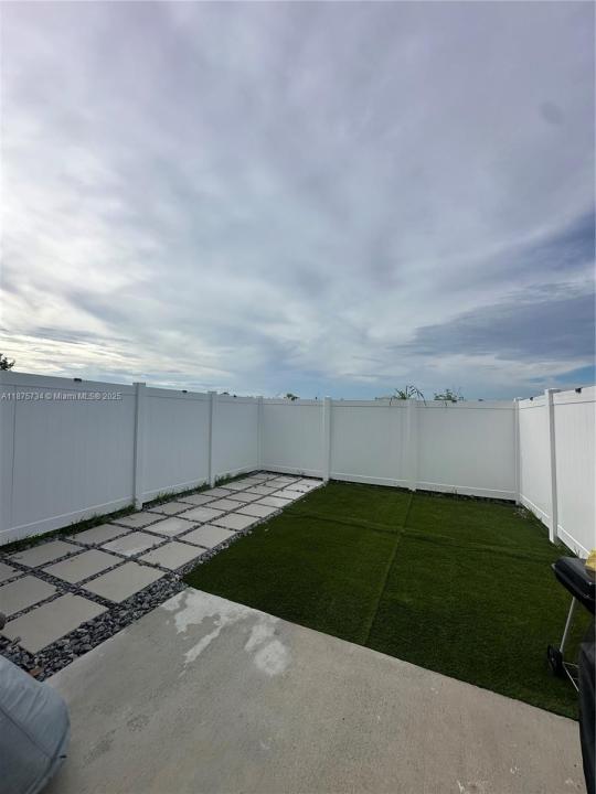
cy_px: 397
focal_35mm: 14
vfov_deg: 102.1
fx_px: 321
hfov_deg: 85.7
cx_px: 298
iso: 50
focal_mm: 2.22
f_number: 2.2
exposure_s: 1/3401
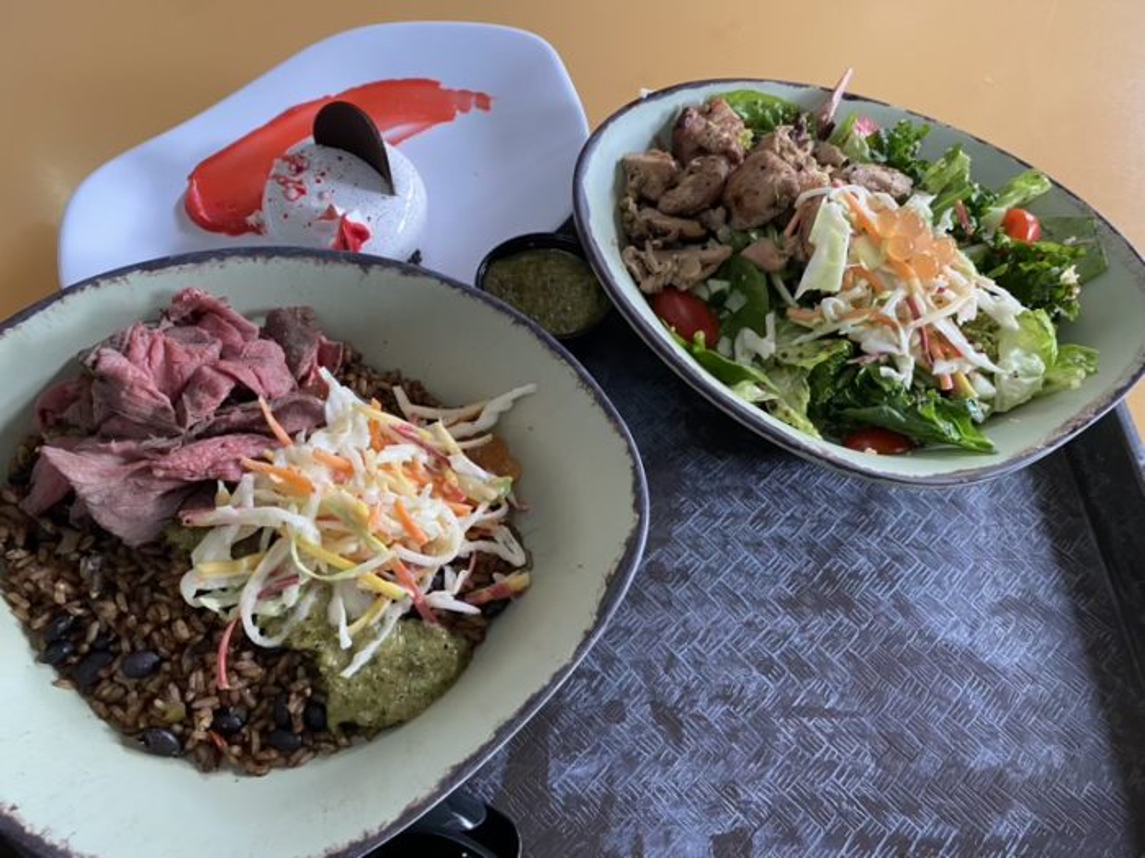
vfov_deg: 53.1
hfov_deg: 67.3
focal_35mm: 26
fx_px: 860
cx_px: 572
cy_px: 429
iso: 125
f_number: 1.8
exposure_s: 1/79
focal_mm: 4.25
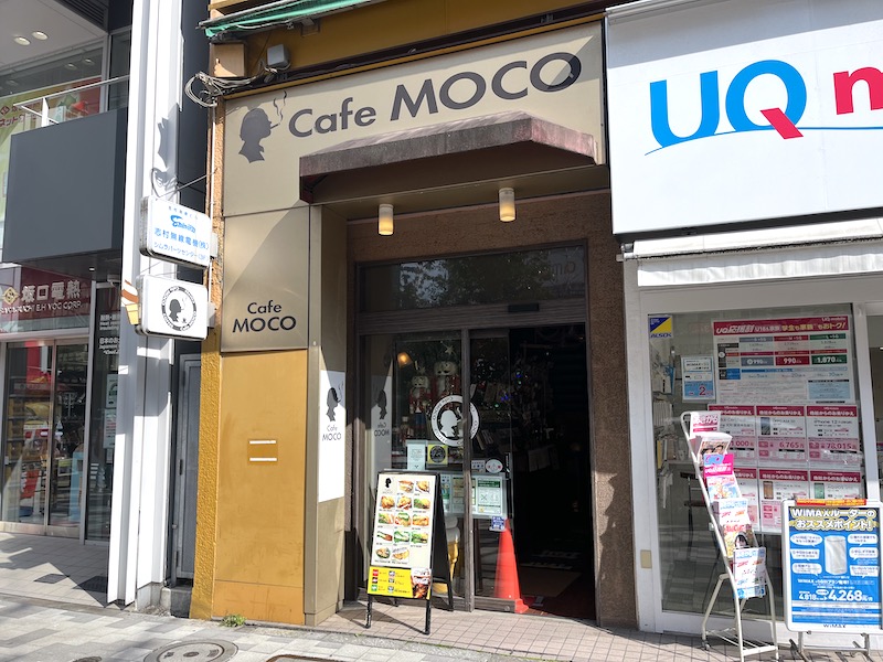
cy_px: 331
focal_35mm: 26
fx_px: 663
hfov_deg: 67.3
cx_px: 442
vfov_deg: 53.1
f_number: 1.6
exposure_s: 1/2137
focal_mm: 5.1
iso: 50
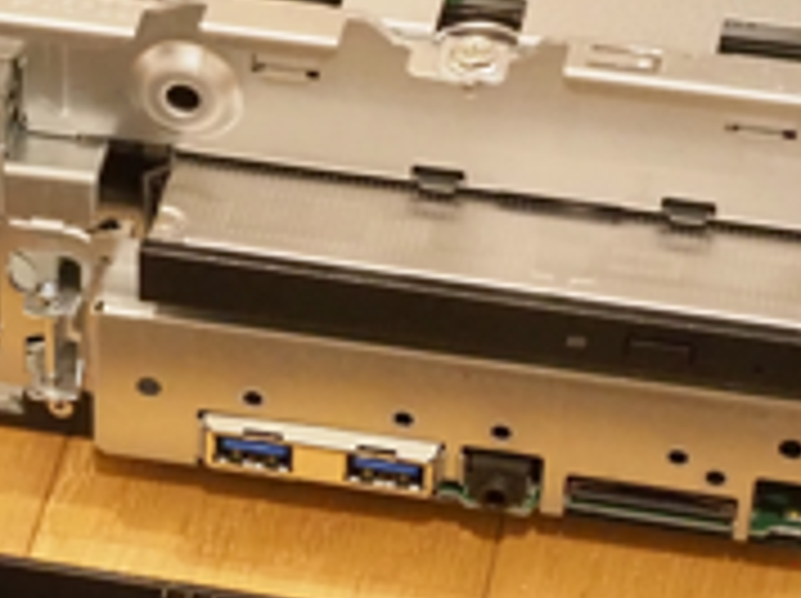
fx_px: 3998
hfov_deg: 11.4
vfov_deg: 8.5
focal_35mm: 173
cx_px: 50
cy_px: 486
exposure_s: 1/30
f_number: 5.6
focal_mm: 32
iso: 6400
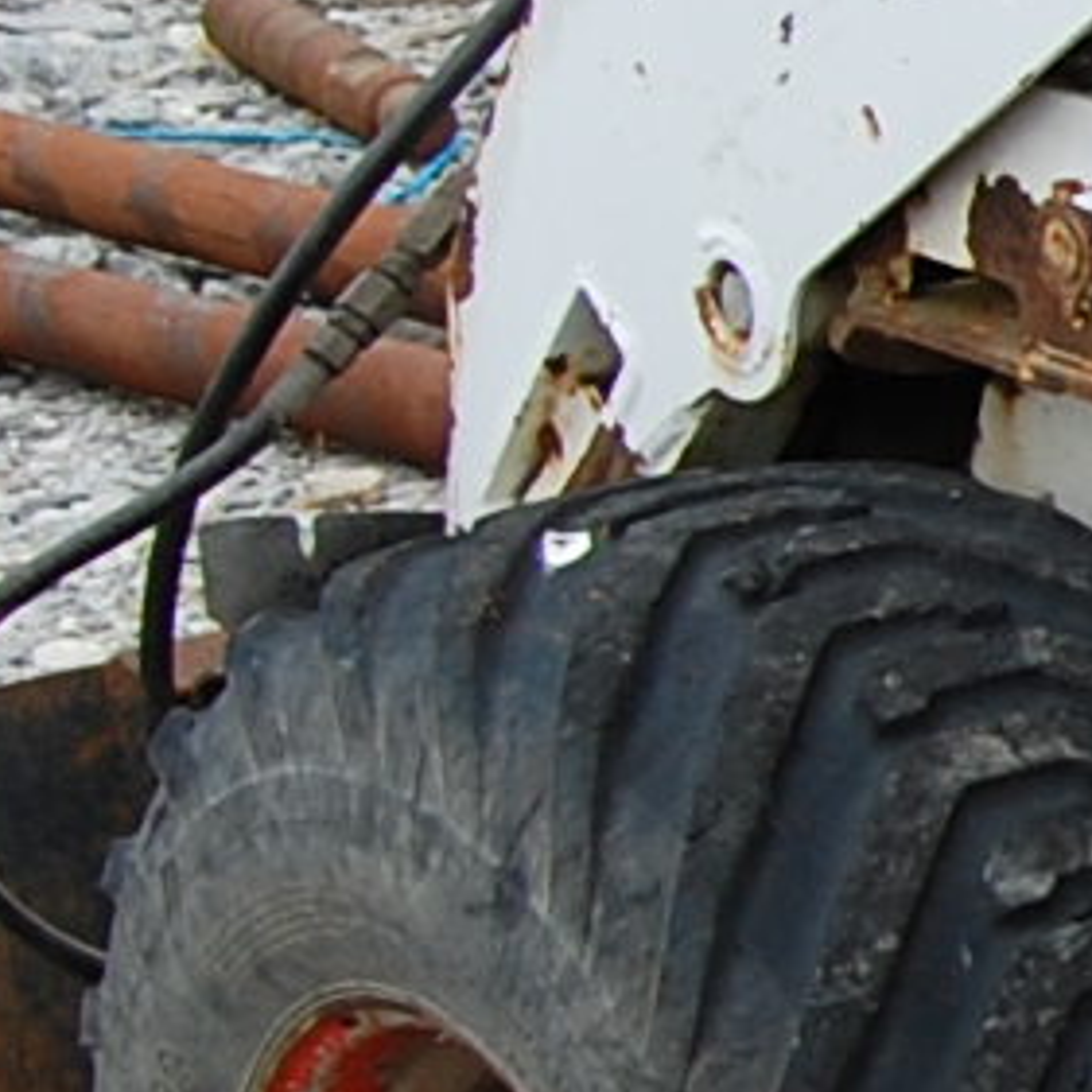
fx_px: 6939
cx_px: 3023
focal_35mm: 194
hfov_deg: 8.0
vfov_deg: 9.0
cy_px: 587
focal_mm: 19
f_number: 8
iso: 200
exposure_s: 1/160
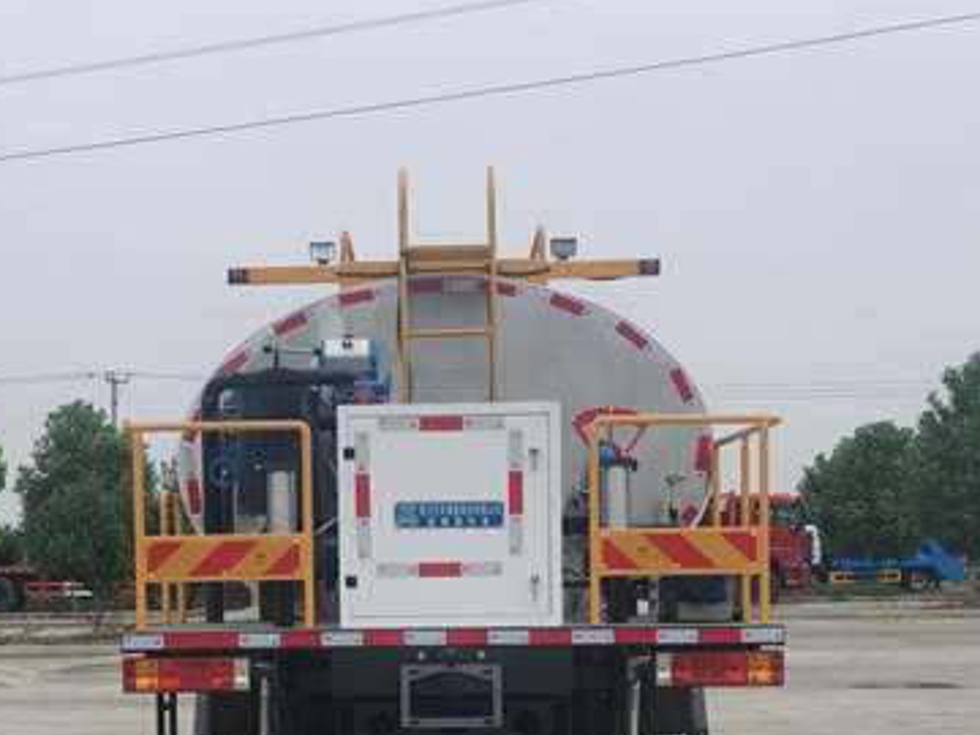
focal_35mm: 60
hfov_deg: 32.1
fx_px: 1699
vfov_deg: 24.0
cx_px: 397
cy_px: 612
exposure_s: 1/2066
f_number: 1.6
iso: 50
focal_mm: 5.56
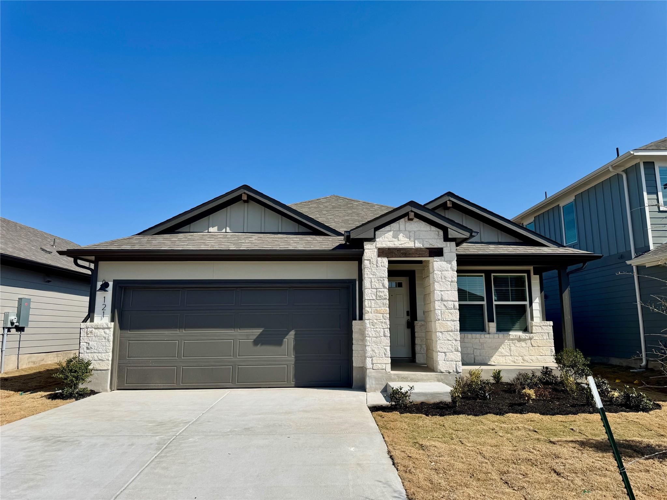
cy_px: 250
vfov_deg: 56.8
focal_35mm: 24
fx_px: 462
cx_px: 334
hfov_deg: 71.6
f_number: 1.78
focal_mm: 6.76
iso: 80
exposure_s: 1/6410
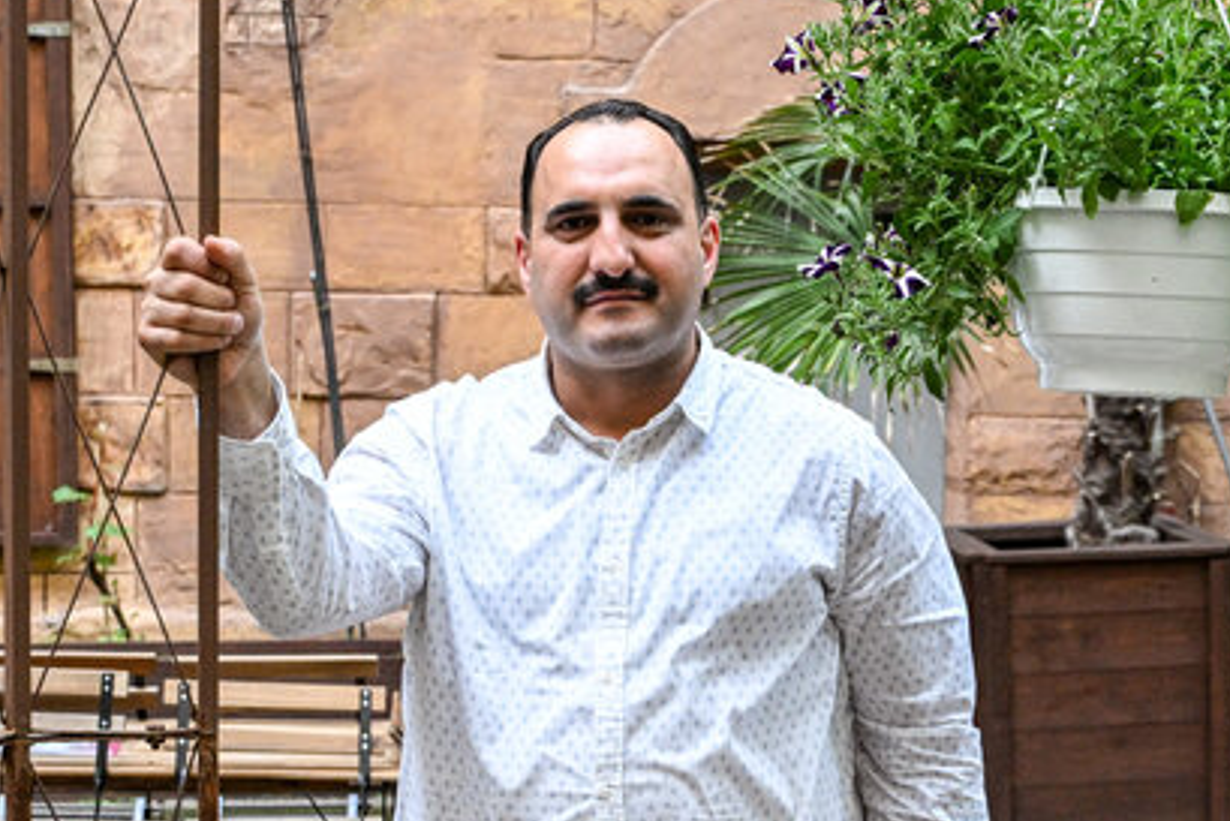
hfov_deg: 37.1
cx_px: 853
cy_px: 525
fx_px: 1805
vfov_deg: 25.5
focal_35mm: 53
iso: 3200
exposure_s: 1/500
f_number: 5
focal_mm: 32.5
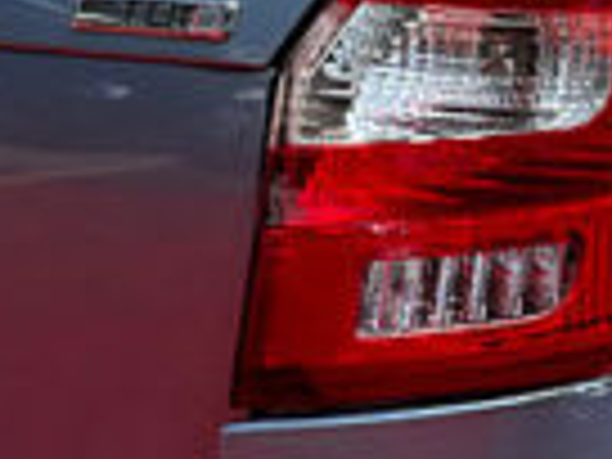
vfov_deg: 9.7
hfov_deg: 12.6
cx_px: 734
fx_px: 2705
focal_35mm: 153
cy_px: 153
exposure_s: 1/1890
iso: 50
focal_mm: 5.1
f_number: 1.6
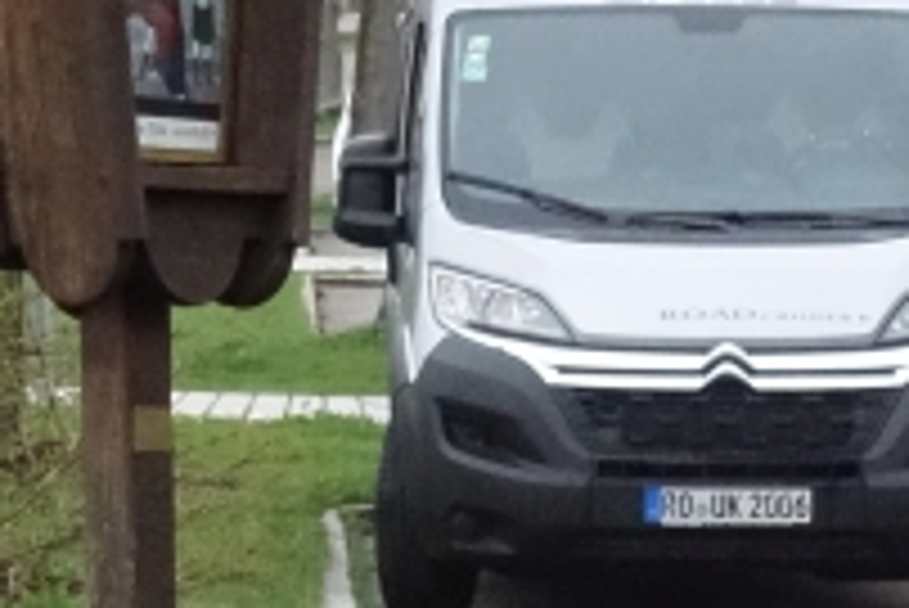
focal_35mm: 245
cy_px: 522
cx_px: 558
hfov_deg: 8.4
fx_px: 6190
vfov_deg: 5.6
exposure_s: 1/640
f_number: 10
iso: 4000
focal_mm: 20.05
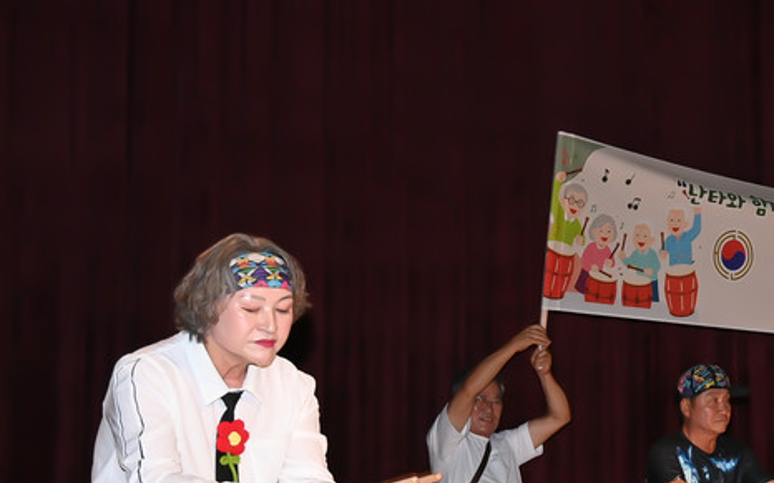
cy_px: 369
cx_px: 1046
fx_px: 2067
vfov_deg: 13.3
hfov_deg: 19.3
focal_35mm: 98
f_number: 4
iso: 640
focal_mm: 35
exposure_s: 1/200
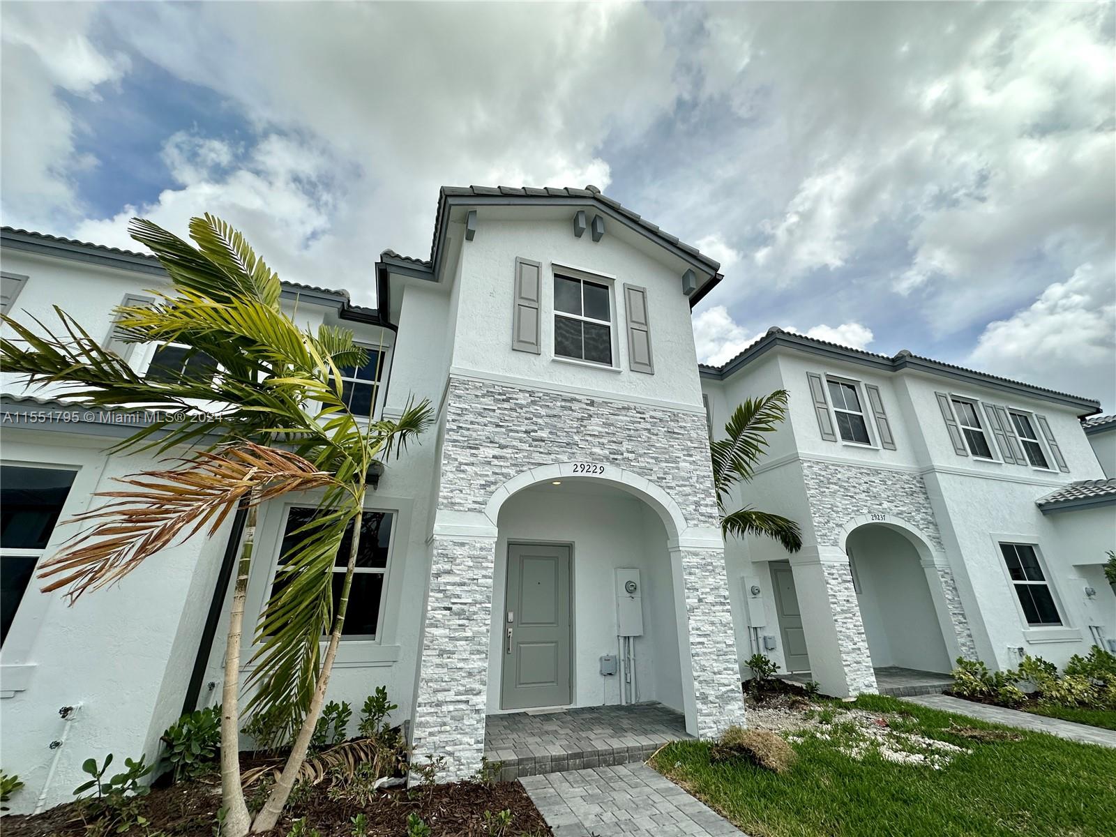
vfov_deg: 85.7
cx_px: 558
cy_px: 418
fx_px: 451
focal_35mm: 14
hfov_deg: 102.1
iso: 50
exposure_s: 1/3125
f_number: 2.2
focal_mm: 2.22
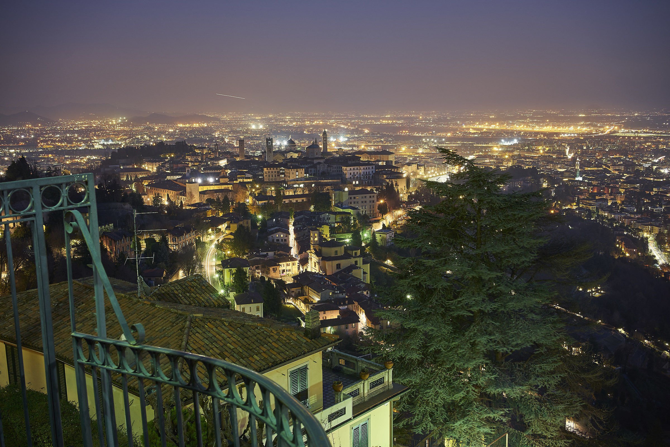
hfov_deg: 54.4
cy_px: 224
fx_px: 651
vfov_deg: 37.9
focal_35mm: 35
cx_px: 335
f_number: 7.1
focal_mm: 35
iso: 125
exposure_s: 30
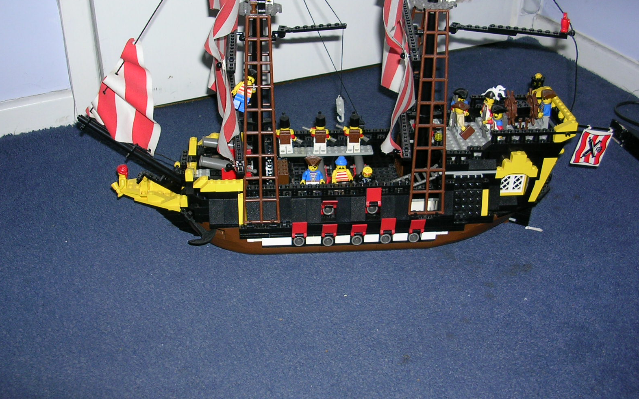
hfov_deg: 48.2
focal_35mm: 41
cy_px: 170
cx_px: 317
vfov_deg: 31.2
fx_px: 714
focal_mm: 5.8
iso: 50
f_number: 2.8
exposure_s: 1/60.1
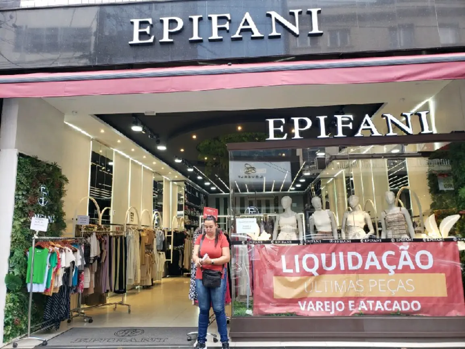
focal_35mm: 26
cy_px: 174
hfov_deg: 67.3
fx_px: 349
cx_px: 232
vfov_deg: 53.1
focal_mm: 4.3
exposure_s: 1/120
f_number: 2.4
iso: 64
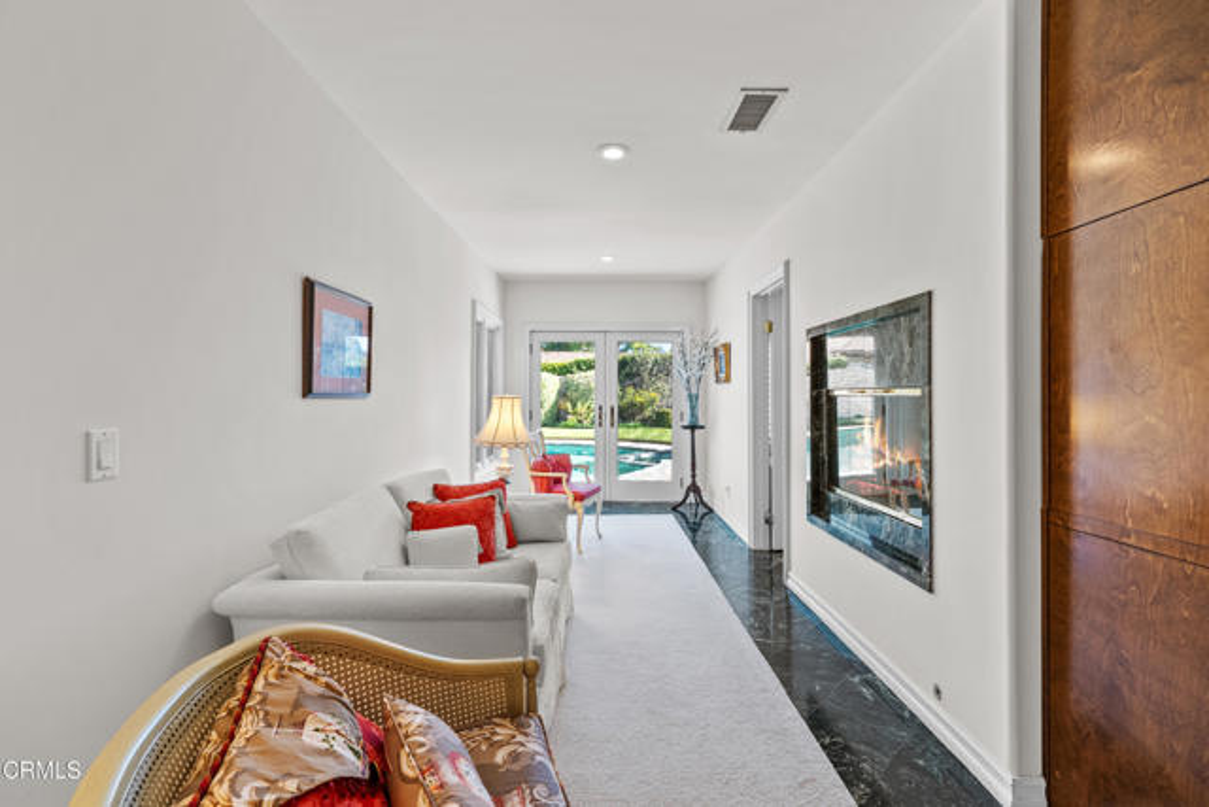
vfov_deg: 77.4
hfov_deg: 100.4
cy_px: 404
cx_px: 604
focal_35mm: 15
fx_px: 504
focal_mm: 15
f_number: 9
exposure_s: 1.6
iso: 125
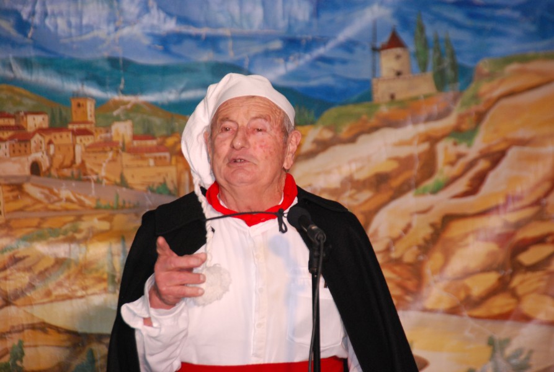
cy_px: 186
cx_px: 277
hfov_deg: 8.1
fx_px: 3933
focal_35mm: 255
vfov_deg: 5.4
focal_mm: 170
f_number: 5.6
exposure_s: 1/60
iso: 1000
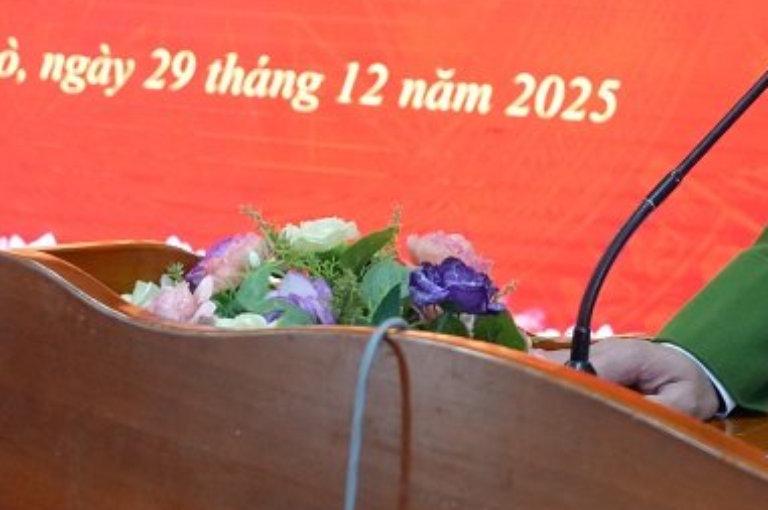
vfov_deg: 11.8
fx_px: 2408
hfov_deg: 17.7
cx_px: 742
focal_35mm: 113
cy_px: -131
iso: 2500
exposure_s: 1/200
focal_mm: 28
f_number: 4.5
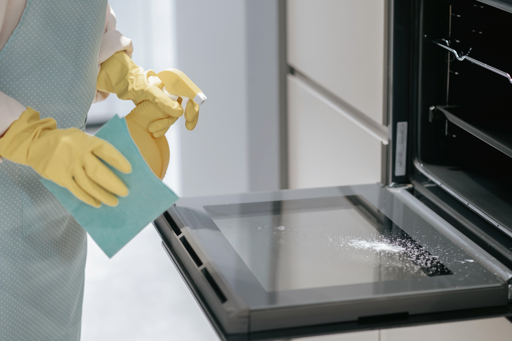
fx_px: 1208
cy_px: 170
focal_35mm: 85
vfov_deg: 16.1
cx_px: 256
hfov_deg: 23.9
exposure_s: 1/160
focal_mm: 85
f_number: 2.5
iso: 800
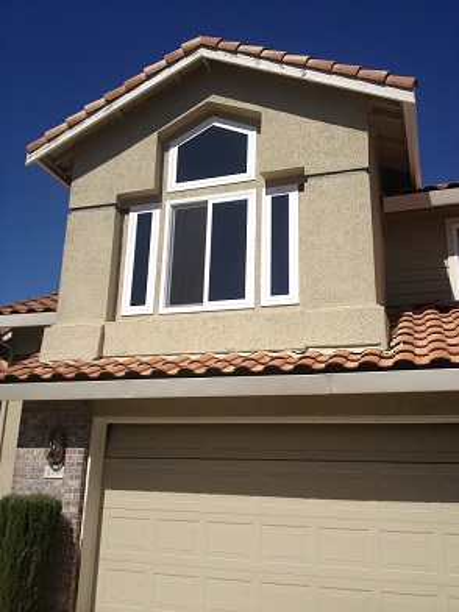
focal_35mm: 35
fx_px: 619
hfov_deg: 40.7
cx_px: 230
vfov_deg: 52.6
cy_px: 306
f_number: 2.4
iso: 50
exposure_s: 1/2762
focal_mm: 4.28
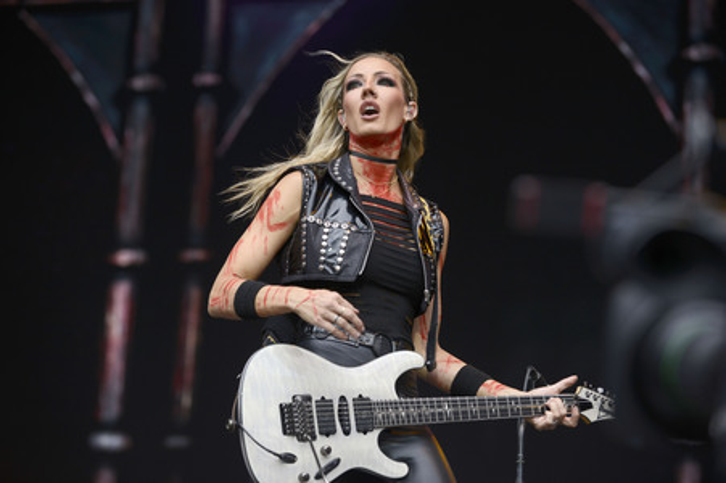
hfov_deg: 15.2
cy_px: 242
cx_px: 363
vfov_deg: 10.1
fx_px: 2720
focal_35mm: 135
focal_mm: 135
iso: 320
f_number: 5
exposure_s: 1/800
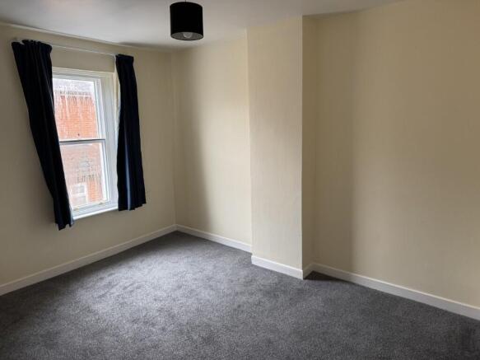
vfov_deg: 56.8
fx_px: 333
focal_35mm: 24
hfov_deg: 71.6
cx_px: 240
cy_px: 180
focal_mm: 6.76
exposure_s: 1/60
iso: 250
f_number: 1.78
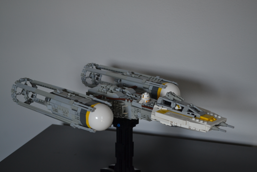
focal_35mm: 66
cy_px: 86
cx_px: 128
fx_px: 471
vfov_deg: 20.6
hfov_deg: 30.5
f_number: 5.3
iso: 400
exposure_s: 1/30
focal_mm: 44
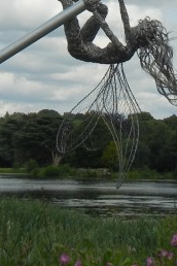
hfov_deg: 11.0
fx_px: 914
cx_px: 129
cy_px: -7
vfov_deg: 16.2
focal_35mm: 124
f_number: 7
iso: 160
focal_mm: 5.4
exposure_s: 1/568
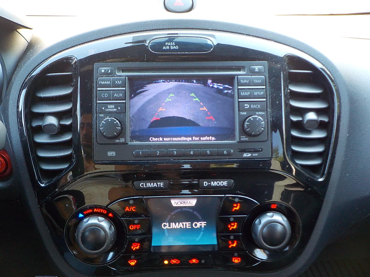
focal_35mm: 30
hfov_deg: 60.0
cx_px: 185
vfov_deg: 46.8
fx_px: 321
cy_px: 138
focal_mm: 4.1
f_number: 3.3
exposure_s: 1/30
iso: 250
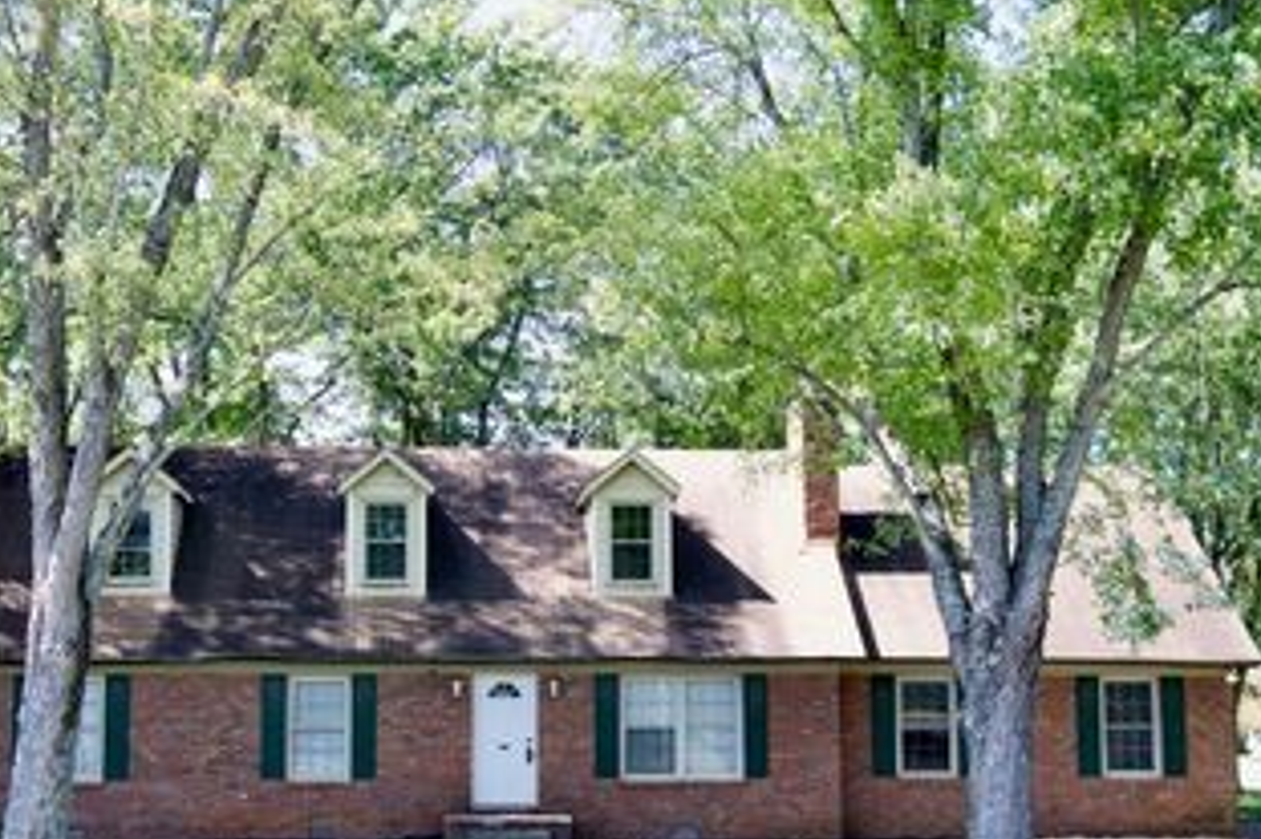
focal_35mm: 61
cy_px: 436
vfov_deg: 22.2
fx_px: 2135
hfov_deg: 32.8
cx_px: 483
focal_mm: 38
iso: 400
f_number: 8
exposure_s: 1/100
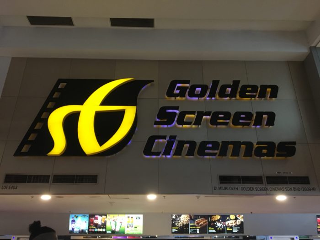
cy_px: 120
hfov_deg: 61.7
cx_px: 160
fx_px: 268
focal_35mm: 29
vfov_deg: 48.2
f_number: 2.2
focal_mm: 4.15
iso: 250
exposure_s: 1/33
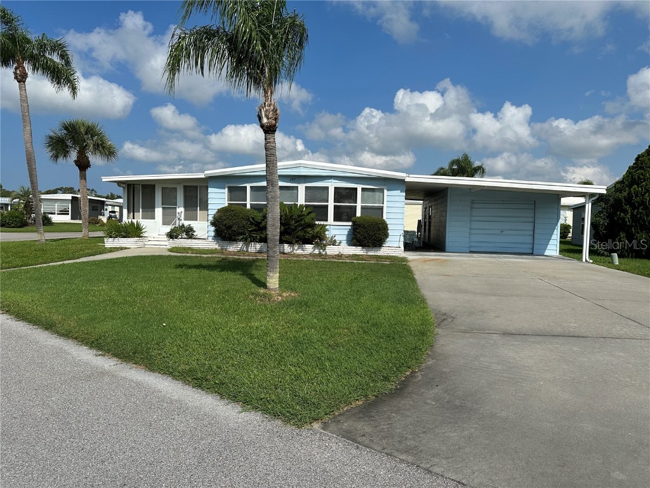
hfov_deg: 71.6
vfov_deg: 56.8
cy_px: 244
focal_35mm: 24
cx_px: 325
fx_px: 451
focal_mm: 6.86
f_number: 1.78
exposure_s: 1/8197
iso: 80
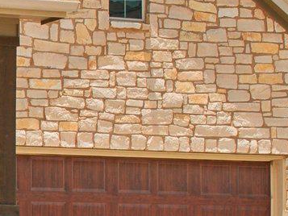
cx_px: -239
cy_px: 162
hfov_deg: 10.2
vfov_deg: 8.2
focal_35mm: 182
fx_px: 1515
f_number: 11
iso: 400
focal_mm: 33
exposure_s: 1/640
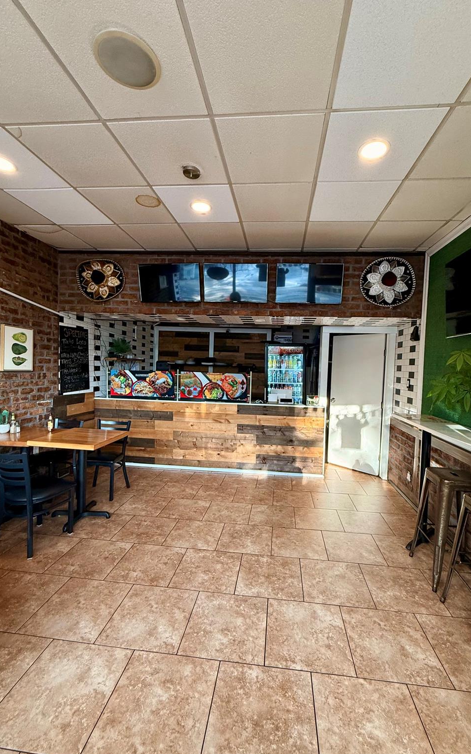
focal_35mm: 15
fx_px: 308
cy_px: 380
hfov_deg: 74.7
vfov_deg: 101.5
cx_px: 252
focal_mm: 2.22
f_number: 2.2
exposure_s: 1/120
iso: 200
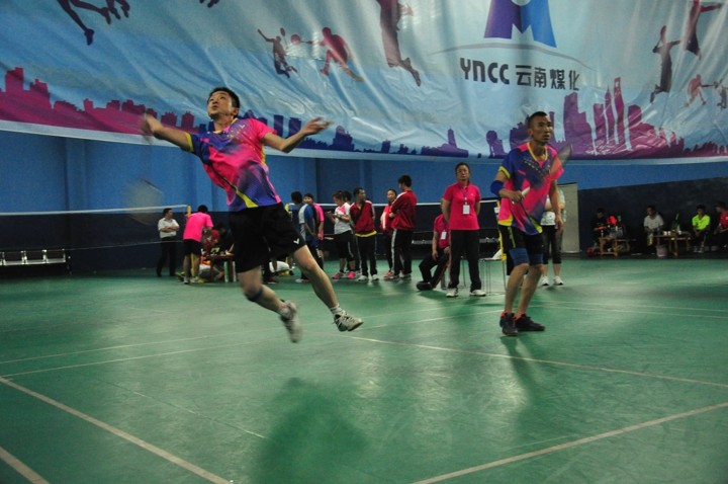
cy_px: 242
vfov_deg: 31.8
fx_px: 848
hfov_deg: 46.5
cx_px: 364
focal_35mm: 42
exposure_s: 1/125
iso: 1600
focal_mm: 28
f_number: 4.5
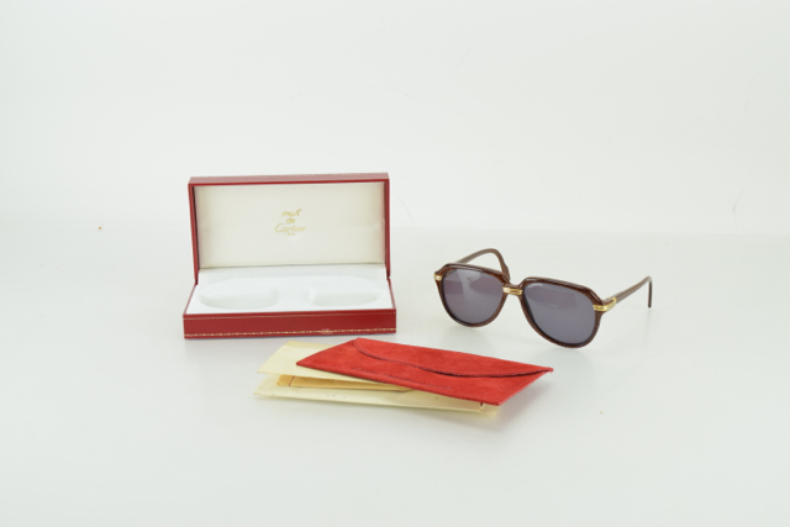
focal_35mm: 51
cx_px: 395
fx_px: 1119
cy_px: 264
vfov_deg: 26.5
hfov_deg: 38.9
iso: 800
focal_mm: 34
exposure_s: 1/125
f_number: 6.3
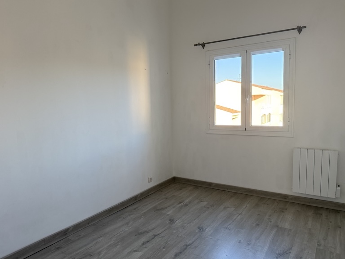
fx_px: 249
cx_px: 172
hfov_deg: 69.4
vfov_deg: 54.9
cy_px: 130
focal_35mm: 25
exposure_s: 1/149
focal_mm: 6.76
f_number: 1.78
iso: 200
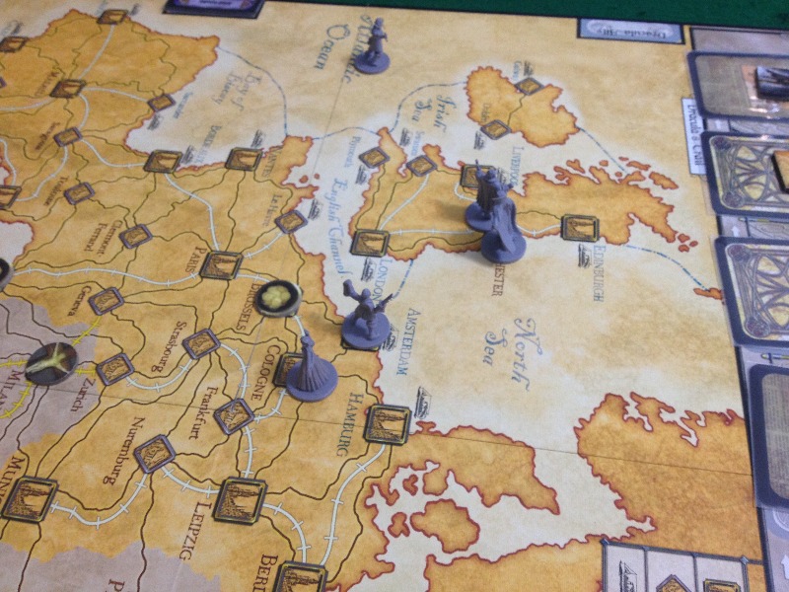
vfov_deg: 40.7
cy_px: 296
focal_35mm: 35
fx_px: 798
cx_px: 394
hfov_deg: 52.6
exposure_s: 1/20
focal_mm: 4.28
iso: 125
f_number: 2.4
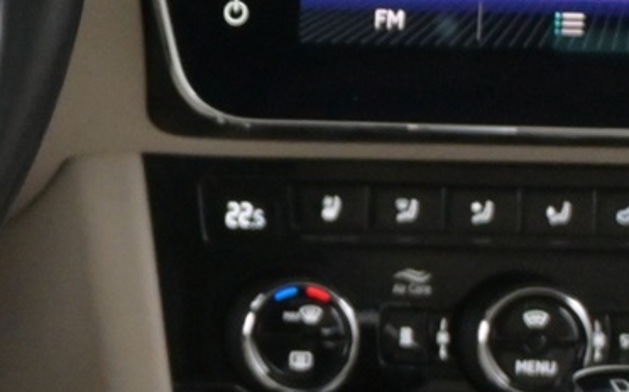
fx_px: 3137
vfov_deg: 7.1
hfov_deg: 10.5
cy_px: -71
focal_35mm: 183
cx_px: -646
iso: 3600
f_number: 4.5
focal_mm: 27.5
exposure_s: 1/40
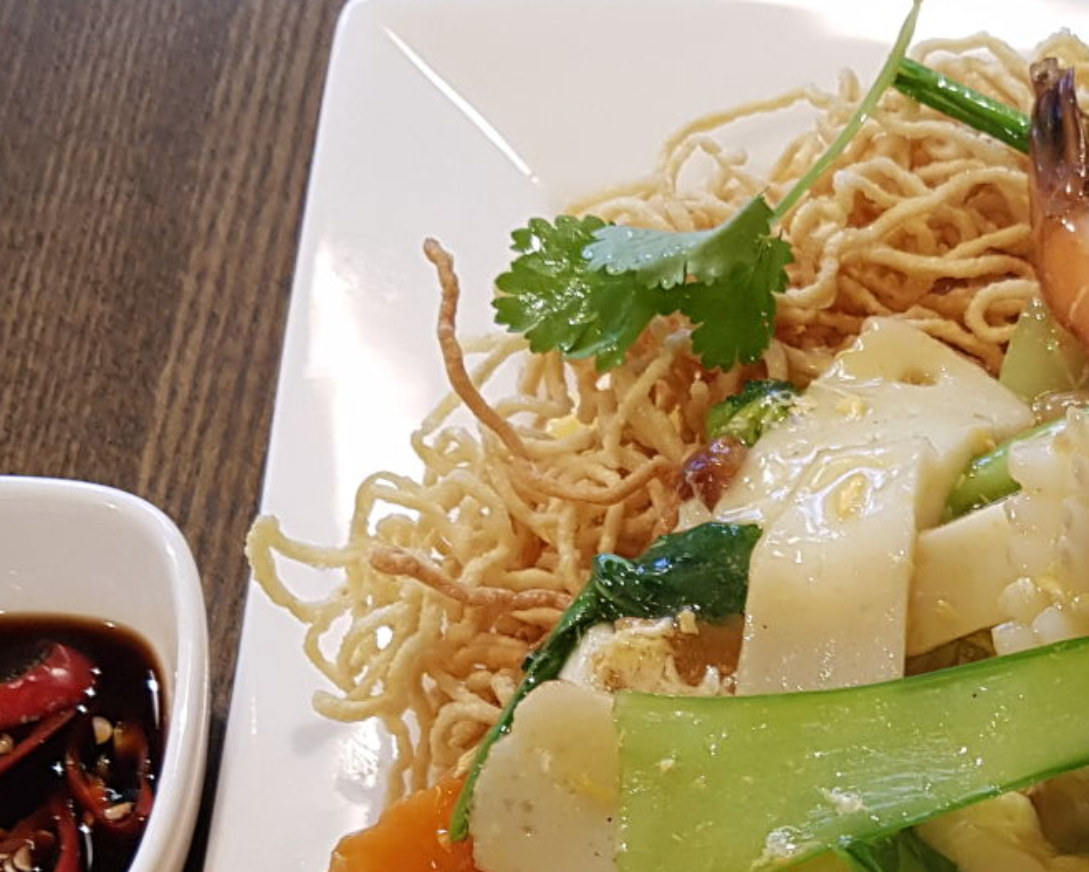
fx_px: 2386
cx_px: 1096
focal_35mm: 74
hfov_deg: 24.5
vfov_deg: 19.7
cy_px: 986
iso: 160
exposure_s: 1/33
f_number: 1.7
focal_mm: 4.2
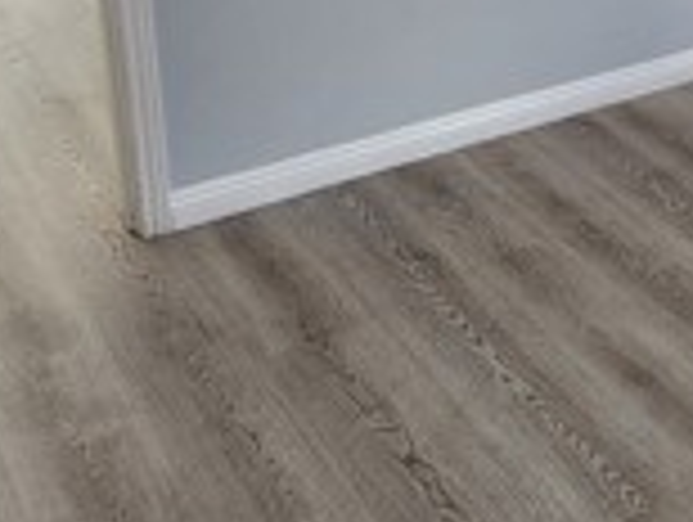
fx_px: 1083
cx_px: 796
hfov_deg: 30.9
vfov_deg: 25.6
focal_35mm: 54
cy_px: -9
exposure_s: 1/60
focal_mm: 2.2
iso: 64
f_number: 2.2
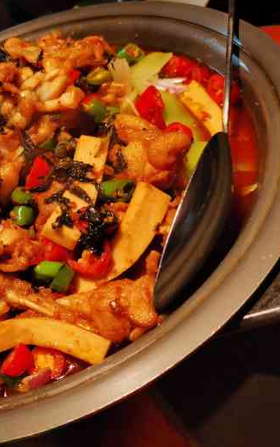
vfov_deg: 52.7
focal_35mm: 37
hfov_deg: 33.3
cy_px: 223
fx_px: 451
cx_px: 51
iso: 160
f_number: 1.8
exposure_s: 1/100
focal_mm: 4.75
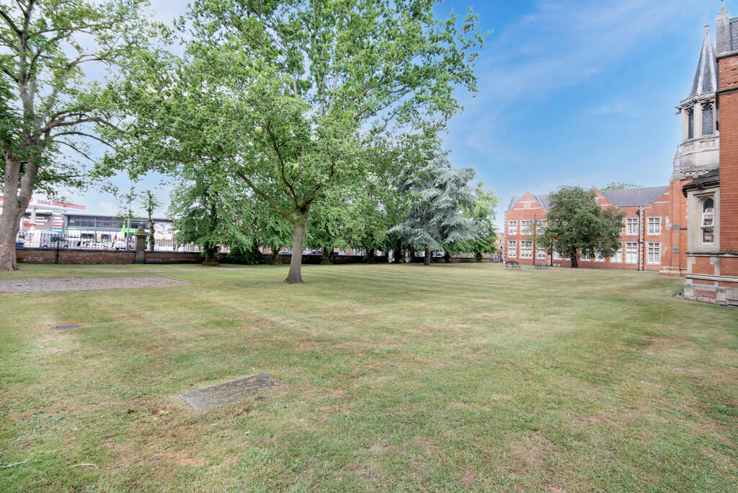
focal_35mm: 17
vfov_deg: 70.5
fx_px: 349
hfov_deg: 93.3
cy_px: 246
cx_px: 369
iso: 100
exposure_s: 1/50
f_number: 8
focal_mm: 11.5
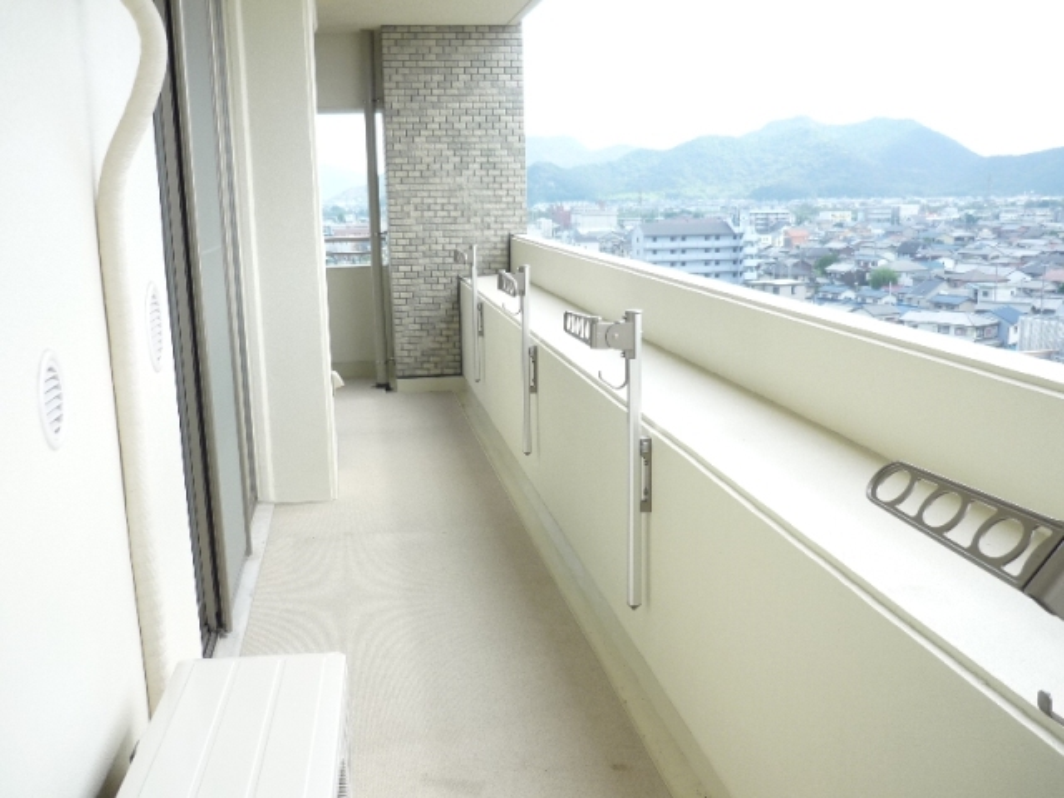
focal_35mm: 33
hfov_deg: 55.4
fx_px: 1014
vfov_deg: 42.9
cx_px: 532
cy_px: 399
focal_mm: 5.5
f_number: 2.8
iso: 100
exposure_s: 1/250
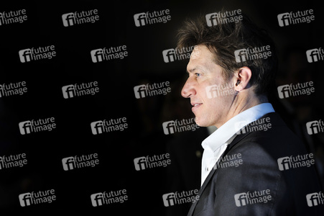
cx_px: 162
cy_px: 108
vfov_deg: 6.9
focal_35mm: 200
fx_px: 1799
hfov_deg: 10.3
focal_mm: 200
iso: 400
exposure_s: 1/200
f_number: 5.6
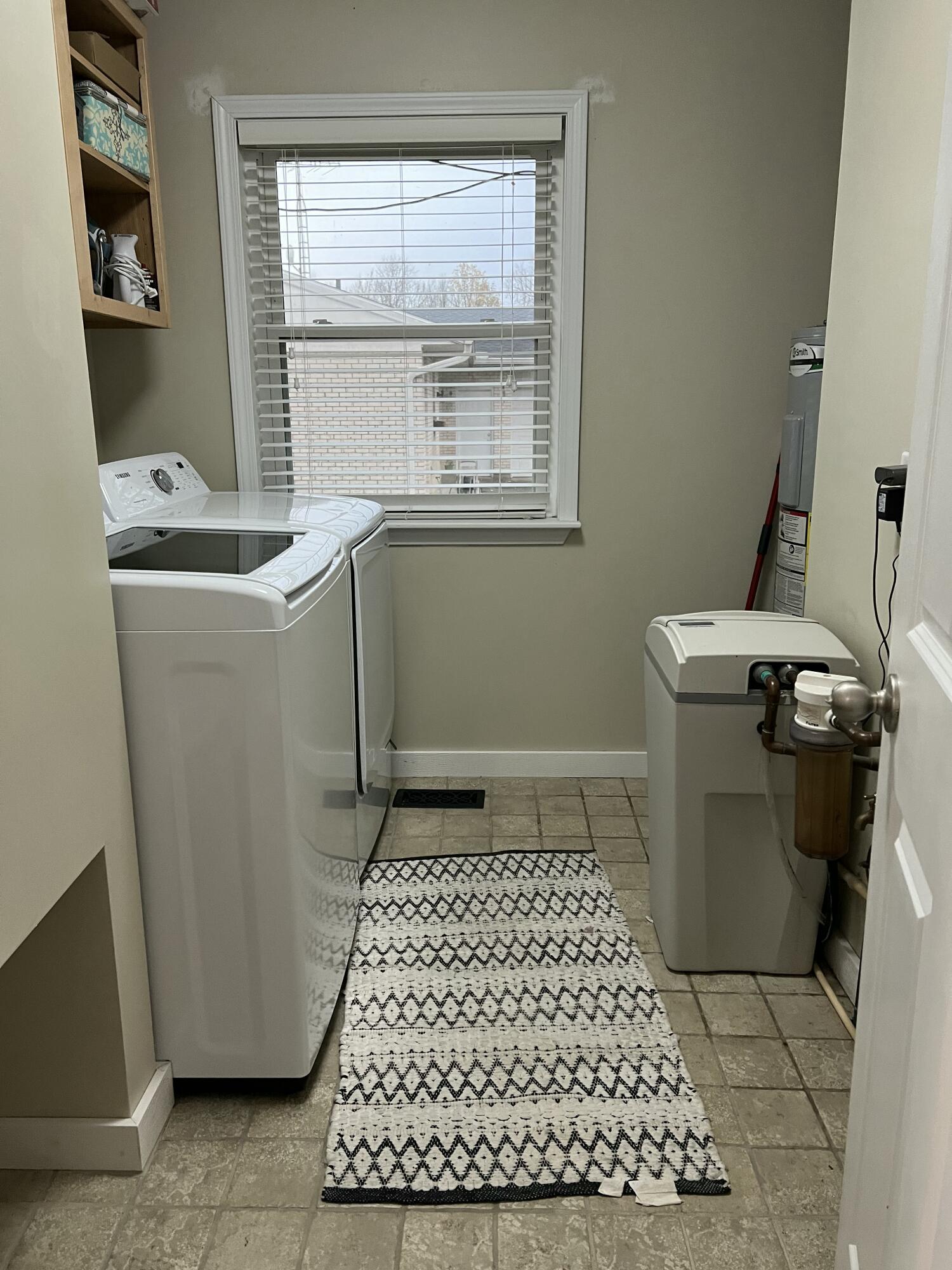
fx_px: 953
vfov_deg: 67.3
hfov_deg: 53.1
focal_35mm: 26
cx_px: 476
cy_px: 635
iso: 200
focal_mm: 5.7
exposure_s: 1/60
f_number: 1.5
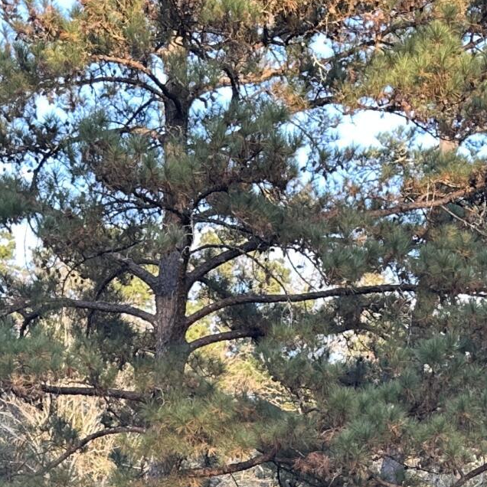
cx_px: 240
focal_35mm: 100
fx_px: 1592
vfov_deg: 15.4
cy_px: 821
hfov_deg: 17.4
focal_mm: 6.86
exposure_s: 1/121
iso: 64
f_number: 1.78
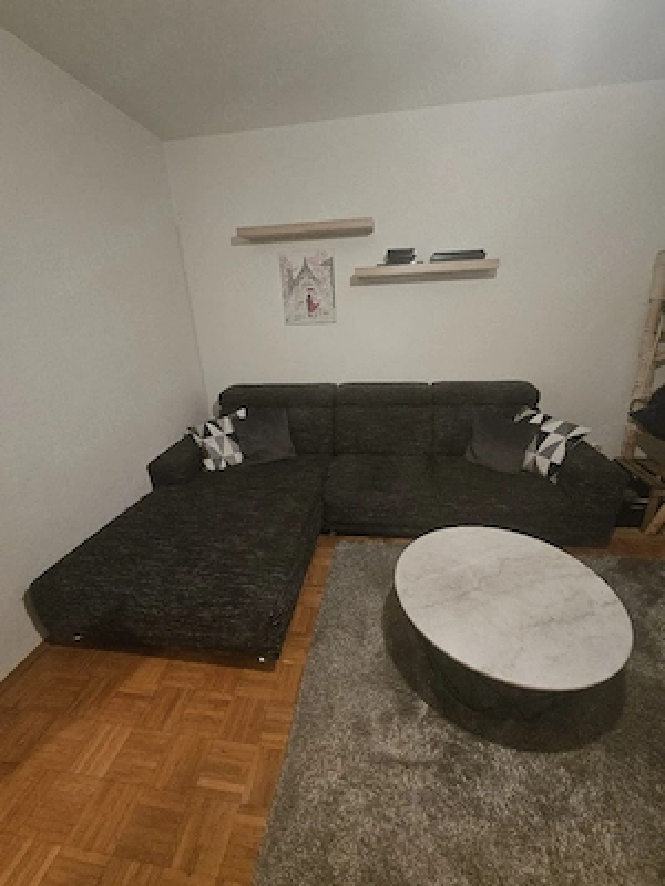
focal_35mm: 13
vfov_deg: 106.2
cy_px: 443
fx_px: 333
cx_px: 332
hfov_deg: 89.9
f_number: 2.2
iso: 1250
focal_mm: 2.2
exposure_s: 1/25
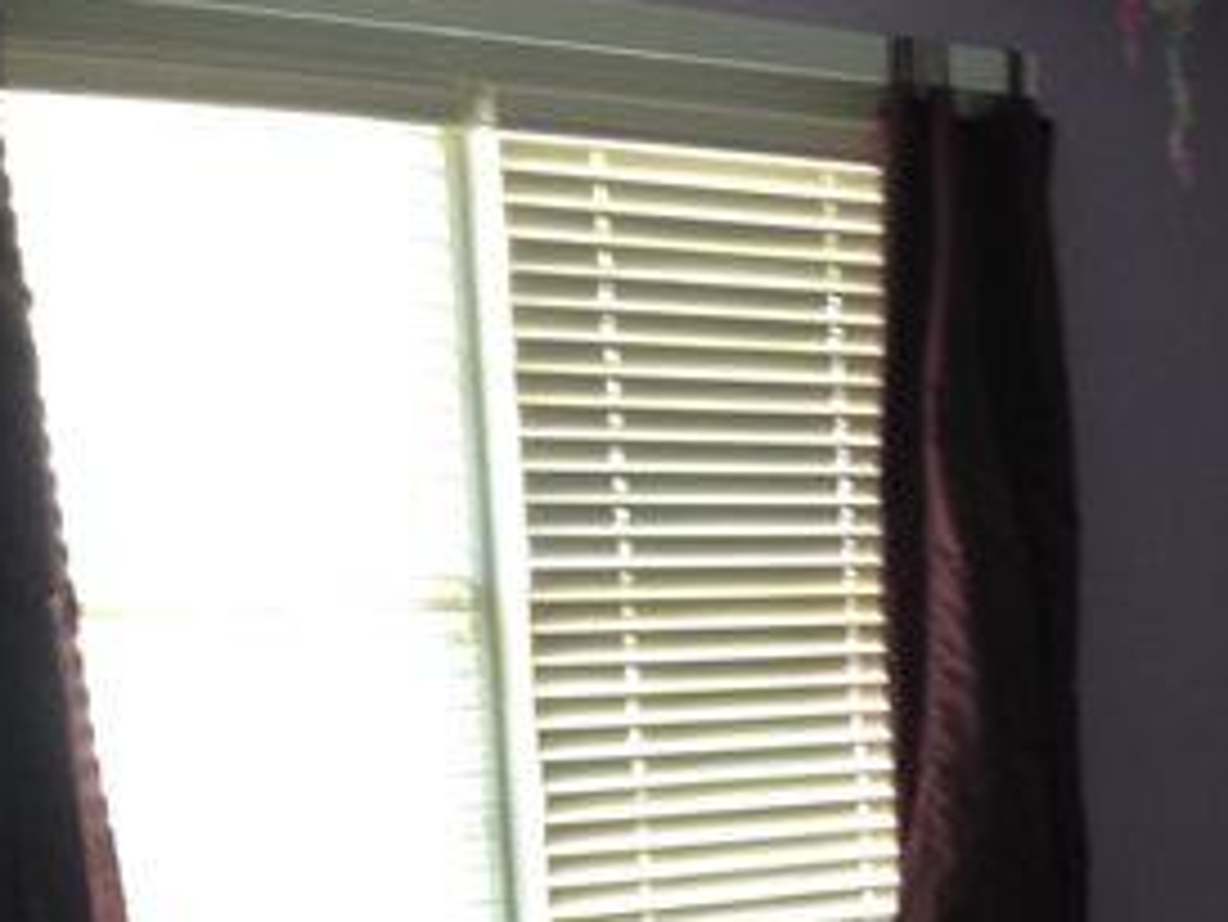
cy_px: 895
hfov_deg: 23.2
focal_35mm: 82
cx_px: 1129
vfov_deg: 17.6
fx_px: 2910
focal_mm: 4.28
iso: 125
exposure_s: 1/20
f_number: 2.4
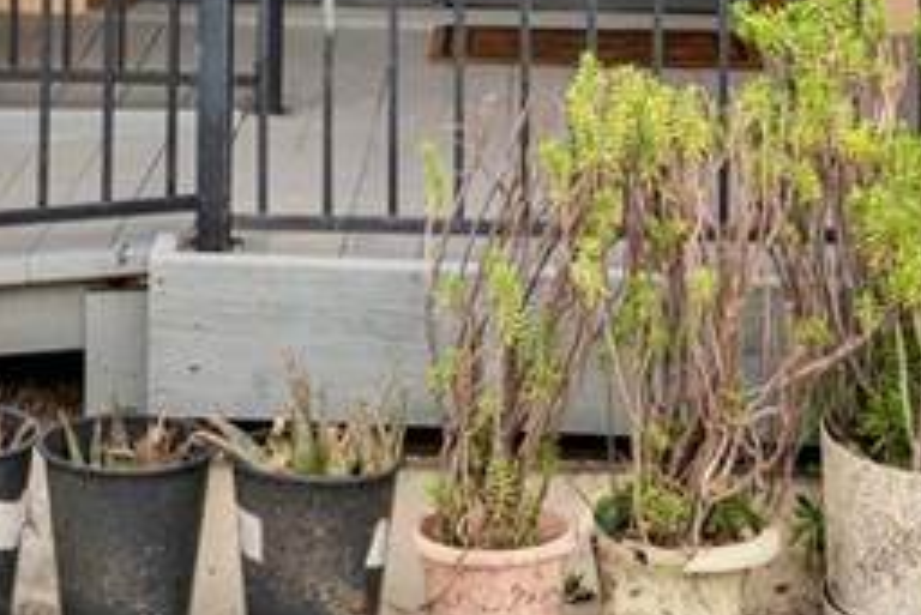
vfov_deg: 8.4
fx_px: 3993
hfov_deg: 13.1
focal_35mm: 156
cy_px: -557
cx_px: 252
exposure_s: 1/40
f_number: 9
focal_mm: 39
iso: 200
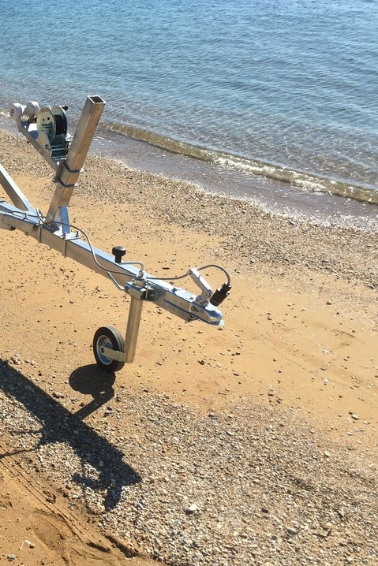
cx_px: -15
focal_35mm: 43
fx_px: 677
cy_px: 277
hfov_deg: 28.9
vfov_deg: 45.4
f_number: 2.2
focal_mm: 4.15
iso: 32
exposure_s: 1/2083
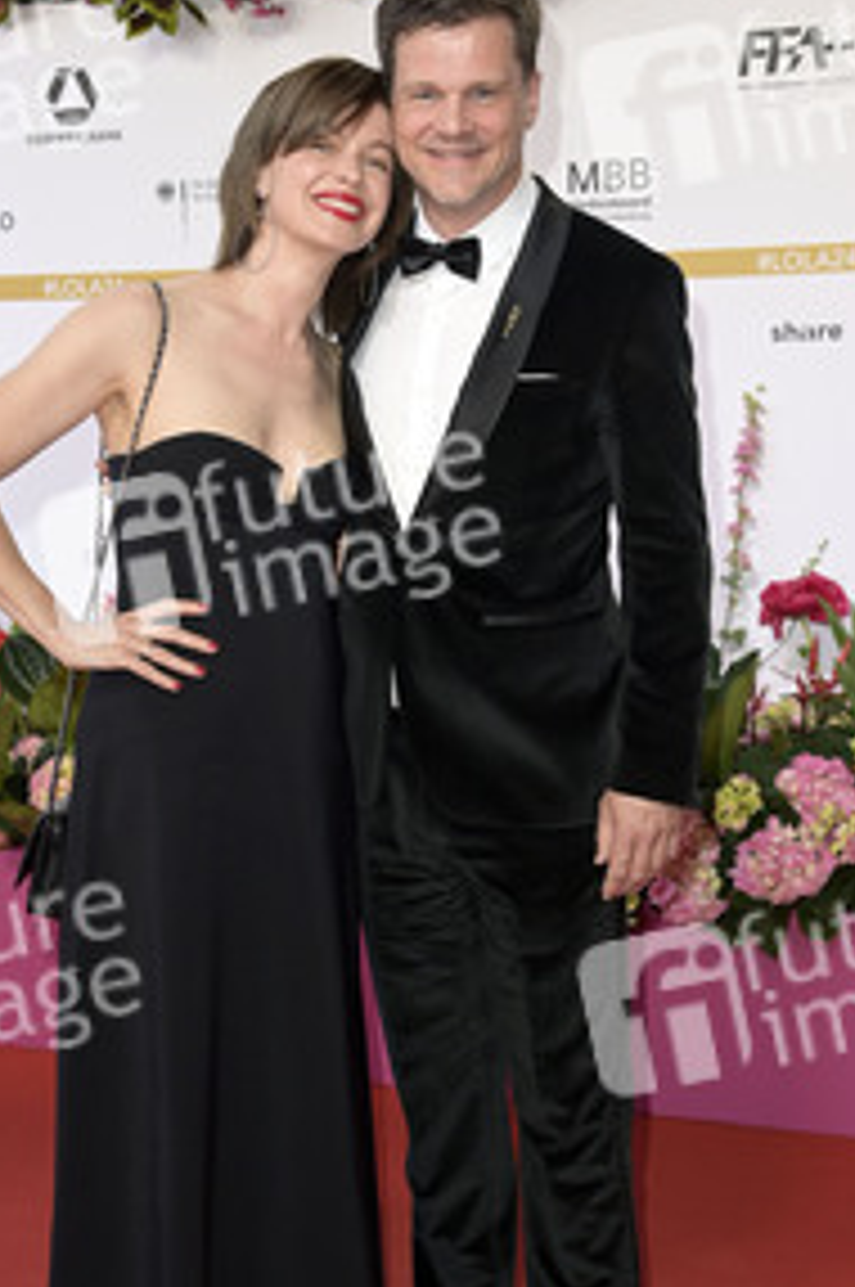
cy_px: 765
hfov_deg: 19.4
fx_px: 2500
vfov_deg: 28.8
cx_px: 400
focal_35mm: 70
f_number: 5
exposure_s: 1/250
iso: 640
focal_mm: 50
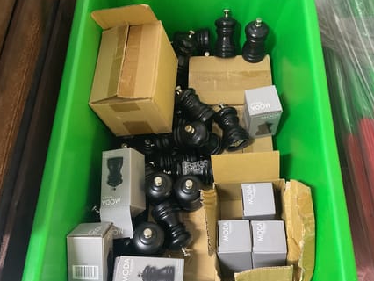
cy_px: 143
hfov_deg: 53.9
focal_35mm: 34
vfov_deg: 41.8
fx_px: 368
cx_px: 195
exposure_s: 1/33
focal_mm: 3
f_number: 1.8
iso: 320
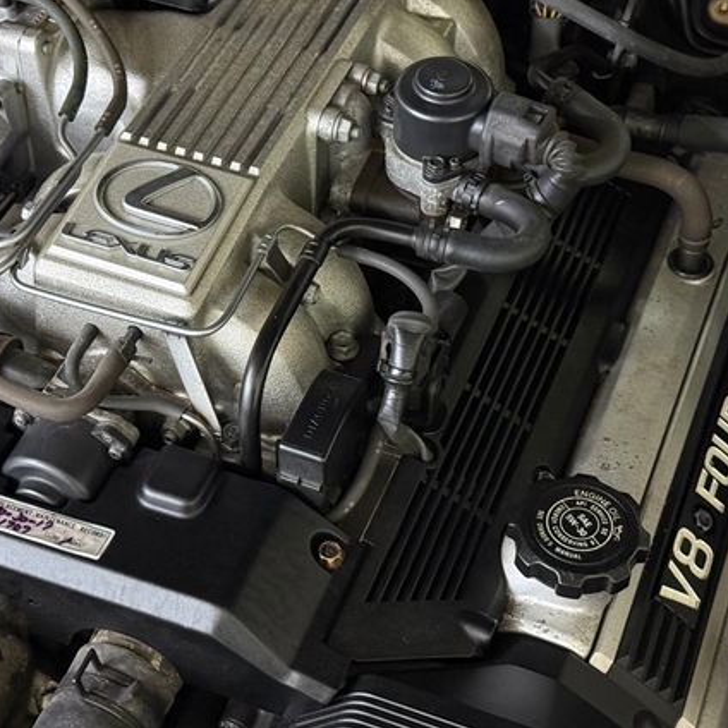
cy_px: 357
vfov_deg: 26.9
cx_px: 343
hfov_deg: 26.9
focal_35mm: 64
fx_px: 1523
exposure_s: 1/30
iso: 400
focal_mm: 6.76
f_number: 1.78
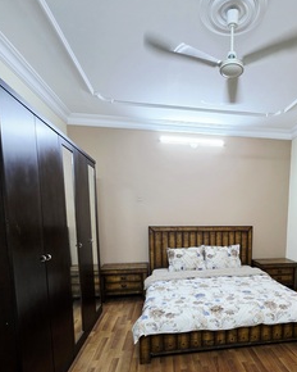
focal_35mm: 20
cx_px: 204
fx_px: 220
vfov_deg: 78.2
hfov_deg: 65.8
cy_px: 243
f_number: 1.9
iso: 320
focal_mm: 2.2
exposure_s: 1/101
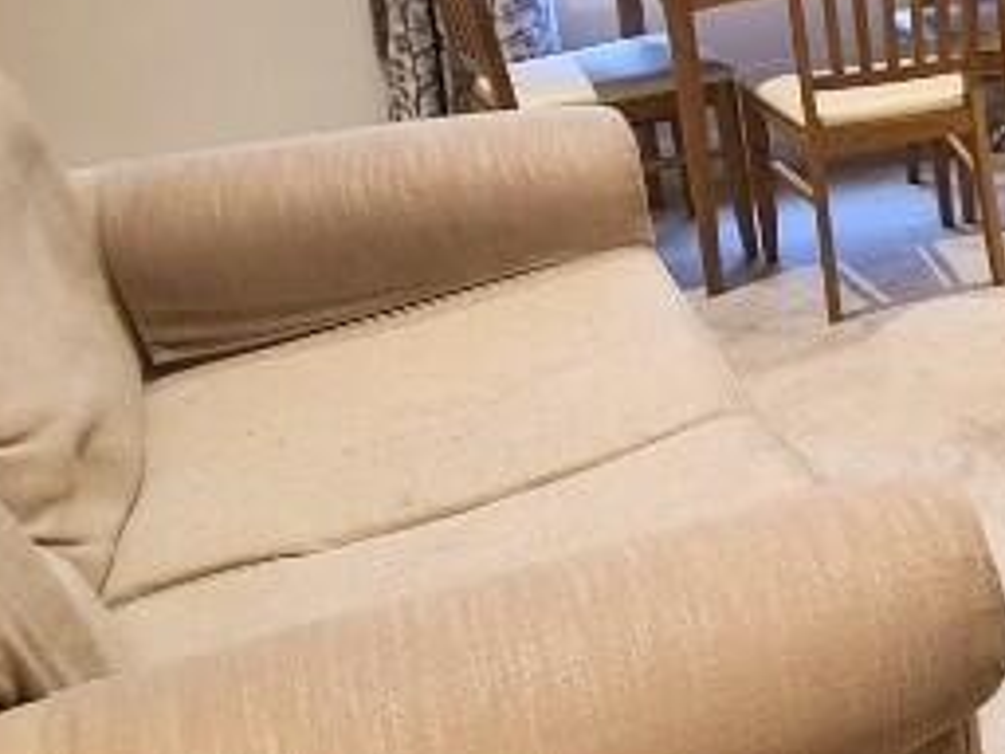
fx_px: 1510
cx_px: 1598
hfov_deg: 25.2
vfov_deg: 27.3
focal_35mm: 52
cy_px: 122
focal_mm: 2.2
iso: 200
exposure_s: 1/50
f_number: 2.2
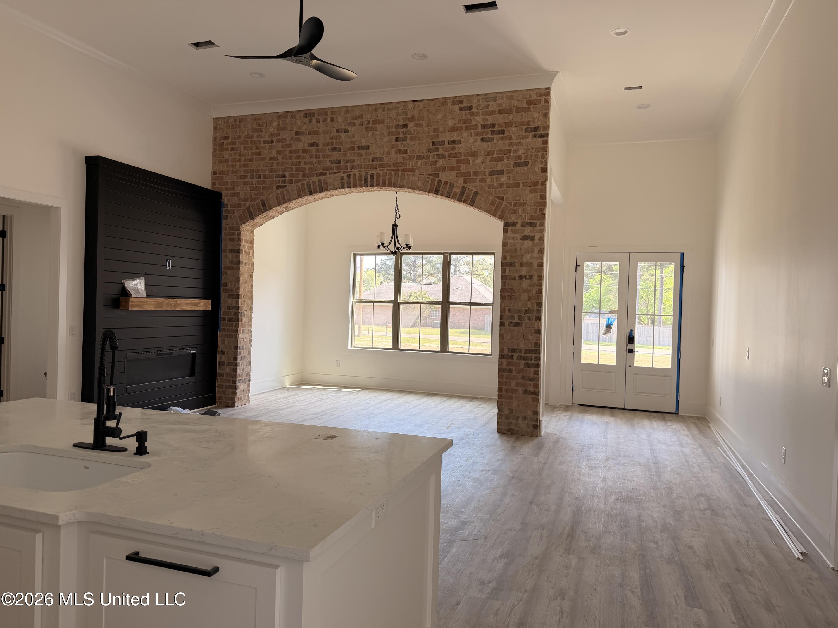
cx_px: 419
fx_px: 581
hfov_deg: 71.6
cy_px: 314
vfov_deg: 56.8
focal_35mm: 24
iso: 80
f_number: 1.78
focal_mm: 6.76
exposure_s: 1/200
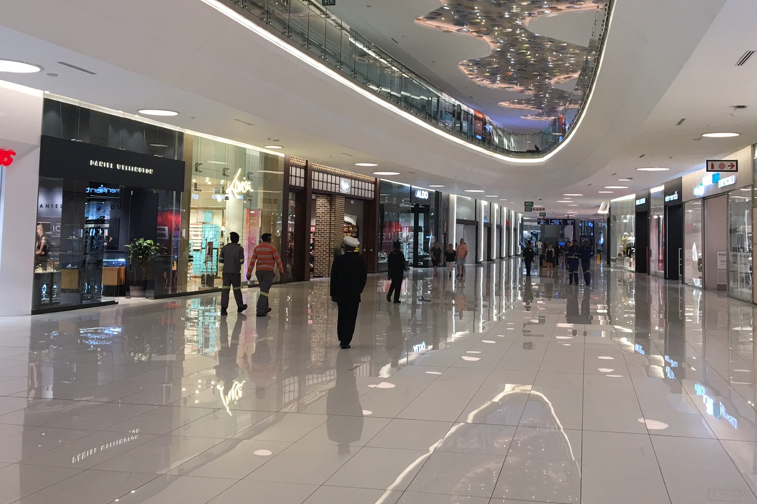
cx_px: 421
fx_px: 883
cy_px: 175
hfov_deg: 46.3
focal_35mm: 42
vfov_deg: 31.7
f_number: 2.2
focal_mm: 4.15
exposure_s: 1/33
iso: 32
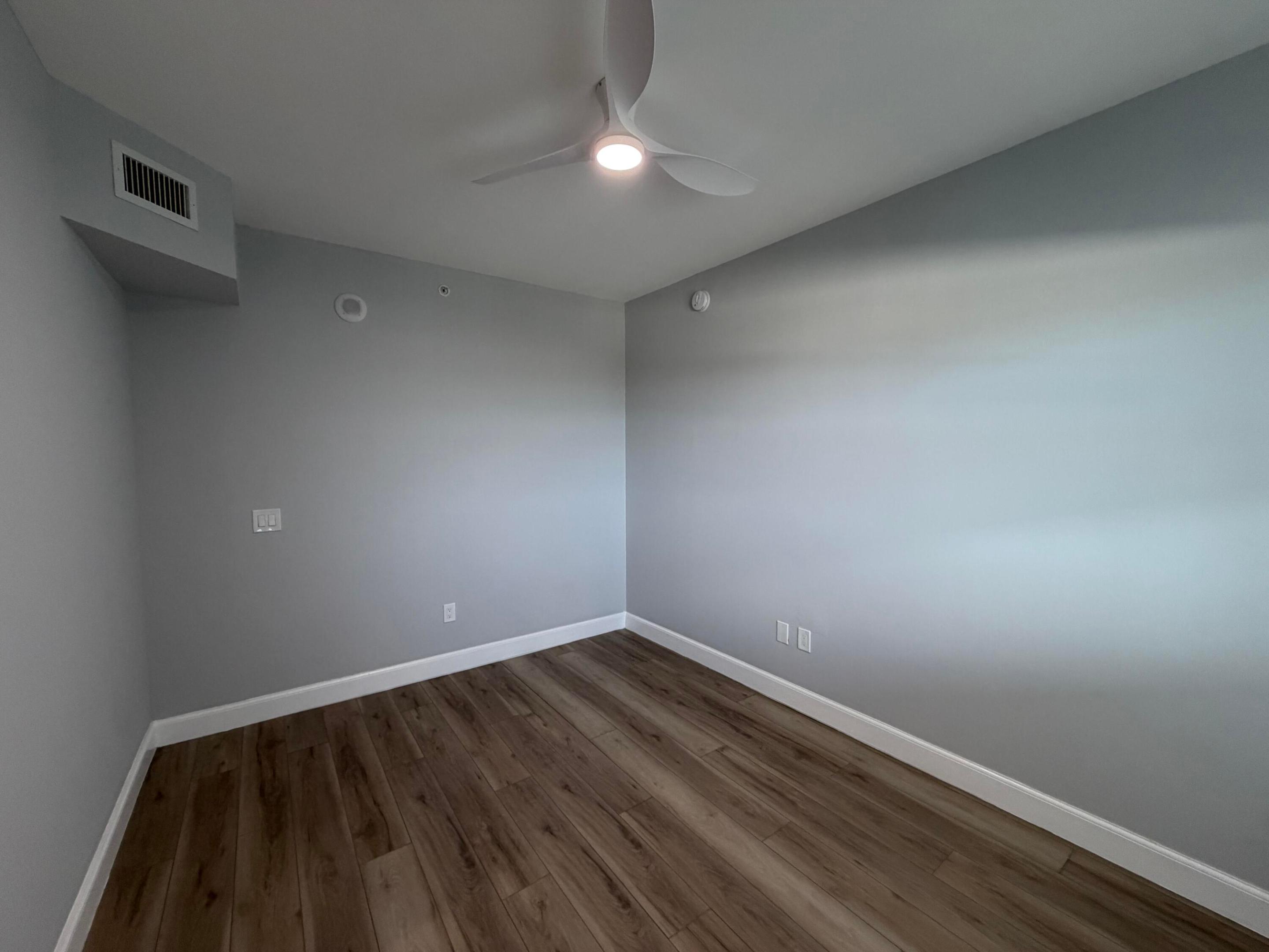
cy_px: 476
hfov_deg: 102.1
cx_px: 634
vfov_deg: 85.7
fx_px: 513
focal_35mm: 14
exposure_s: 1/120
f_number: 2.2
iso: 320
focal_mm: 2.22
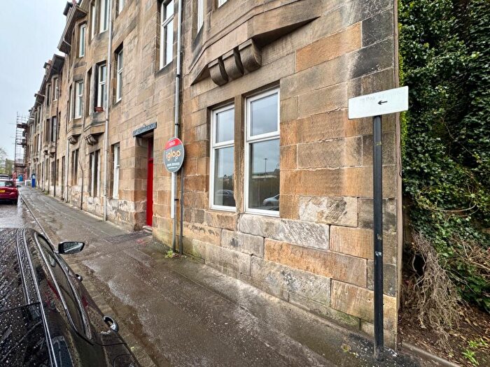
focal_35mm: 14
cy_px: 184
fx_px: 198
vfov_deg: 85.7
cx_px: 245
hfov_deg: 102.1
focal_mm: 2.22
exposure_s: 1/231
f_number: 2.2
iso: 40
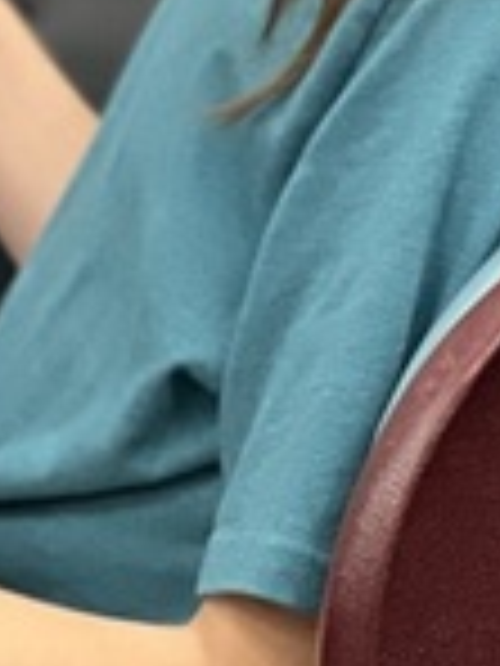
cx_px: -464
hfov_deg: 3.5
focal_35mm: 417
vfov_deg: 4.7
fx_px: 8031
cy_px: -594
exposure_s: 1/40
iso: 200
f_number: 2.8
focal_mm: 9
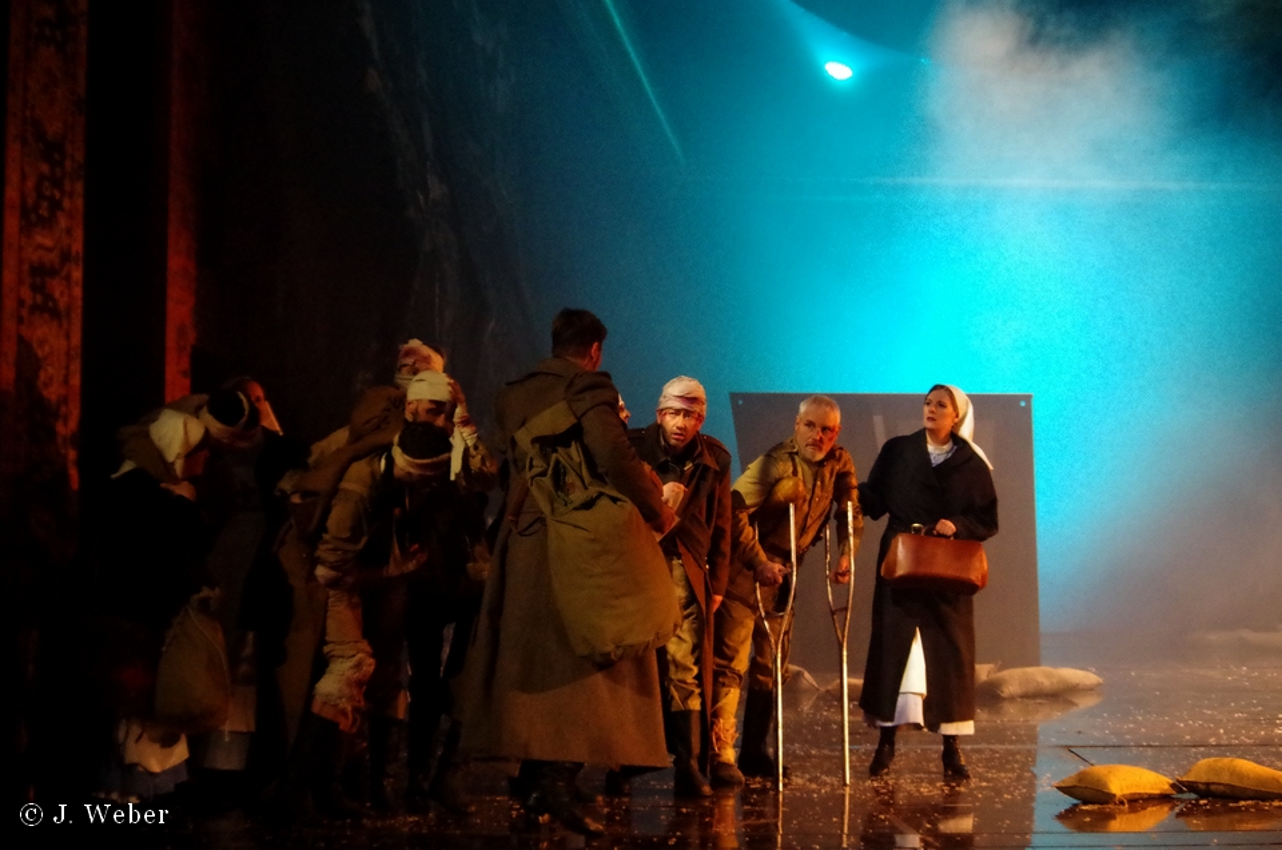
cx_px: 641
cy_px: 425
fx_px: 2665
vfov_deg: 18.1
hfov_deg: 27.0
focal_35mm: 75
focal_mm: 50
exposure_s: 1/100
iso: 6400
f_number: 4
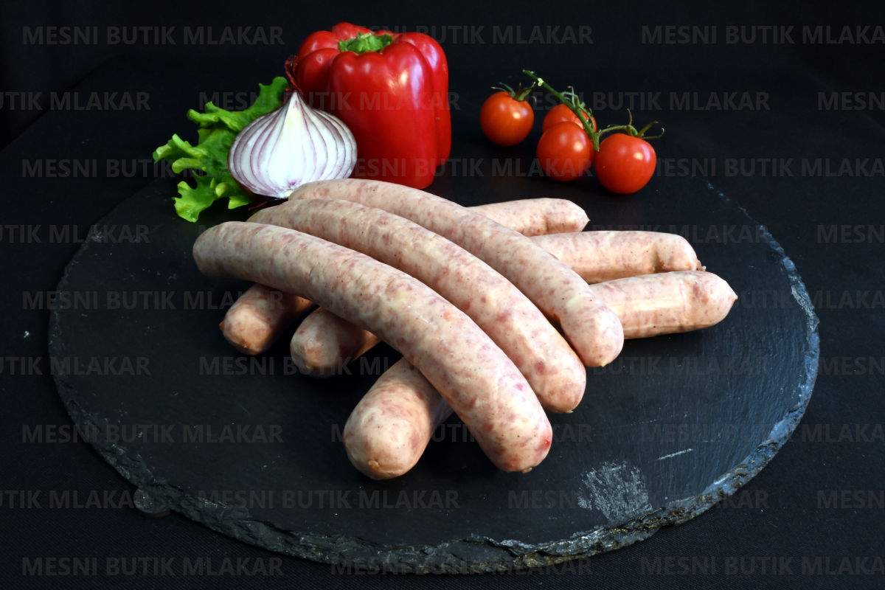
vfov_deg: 44.6
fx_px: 719
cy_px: 295
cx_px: 442
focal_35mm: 29
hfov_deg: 63.2
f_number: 25
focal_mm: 19.5
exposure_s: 1/15
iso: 1600
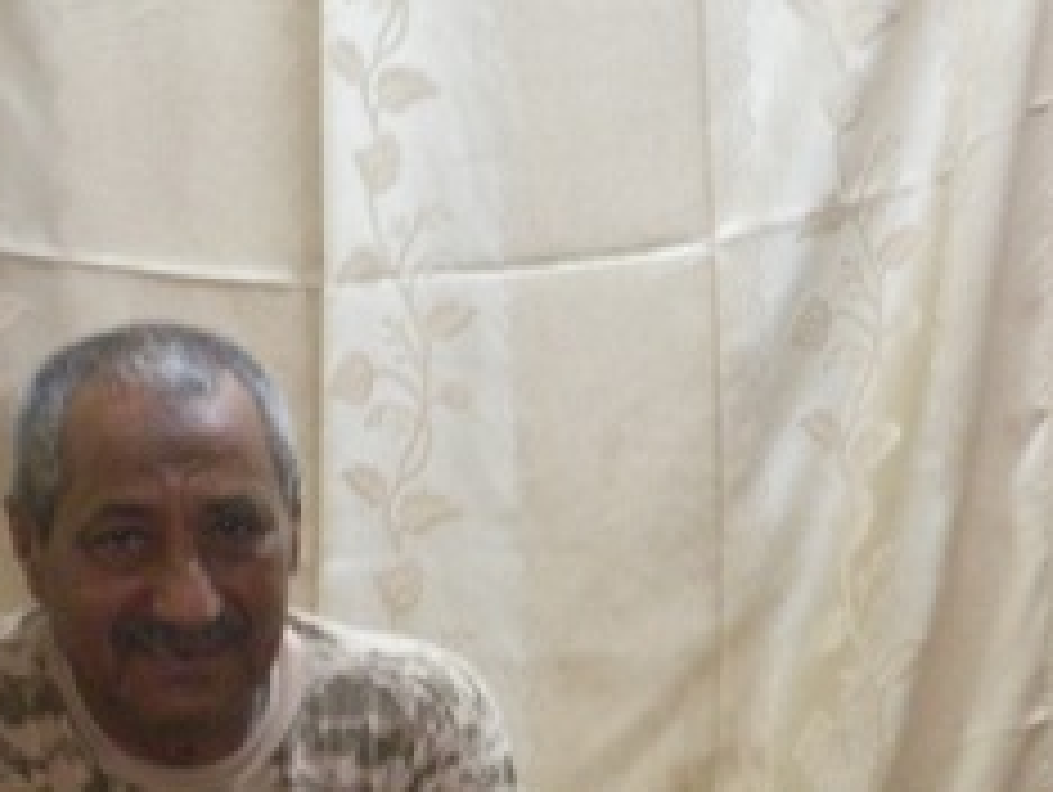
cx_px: 324
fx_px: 3898
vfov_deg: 11.6
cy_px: 594
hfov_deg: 15.3
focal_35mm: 128
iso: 500
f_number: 5
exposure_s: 1/8
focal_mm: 13.4
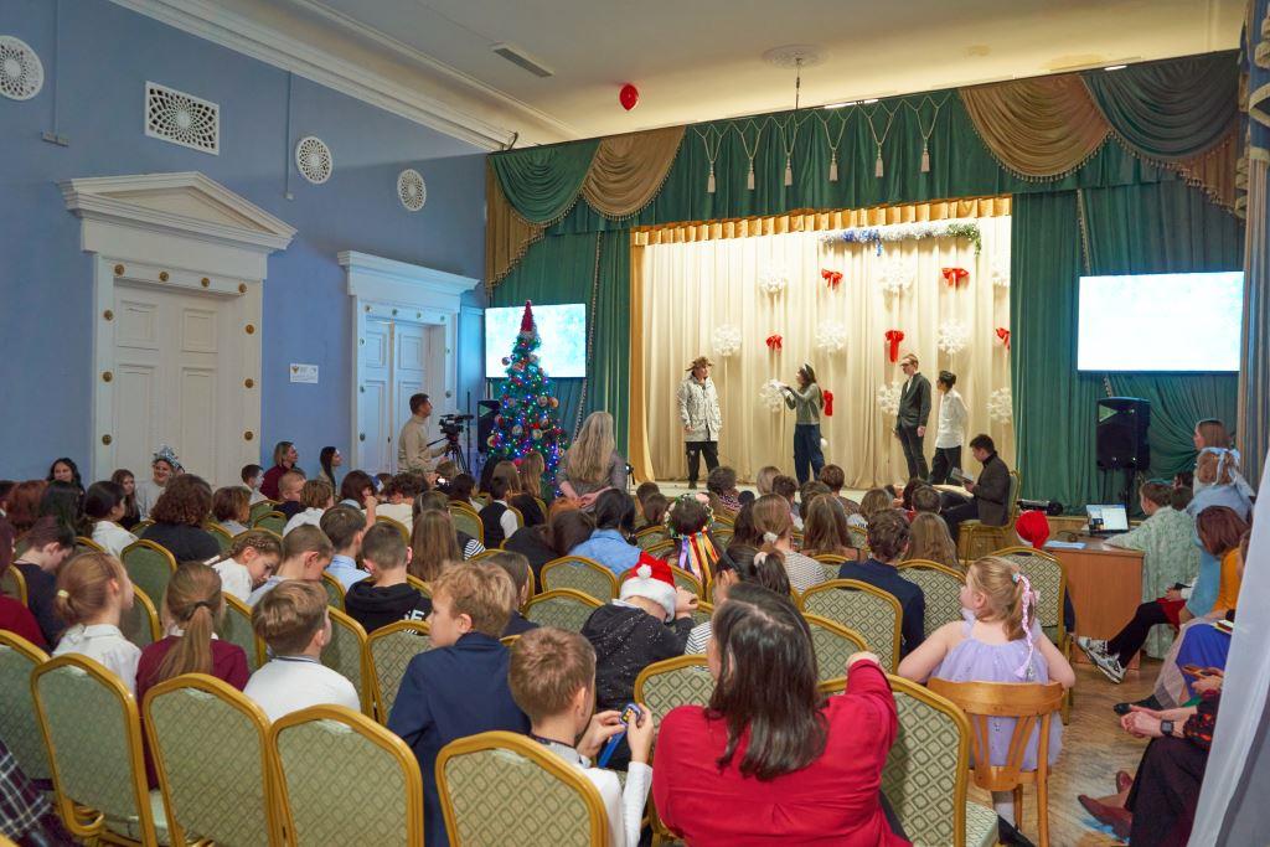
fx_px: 988
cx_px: 635
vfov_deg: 46.4
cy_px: 424
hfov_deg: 65.5
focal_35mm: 28
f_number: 5
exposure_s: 1/50
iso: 640
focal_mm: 28
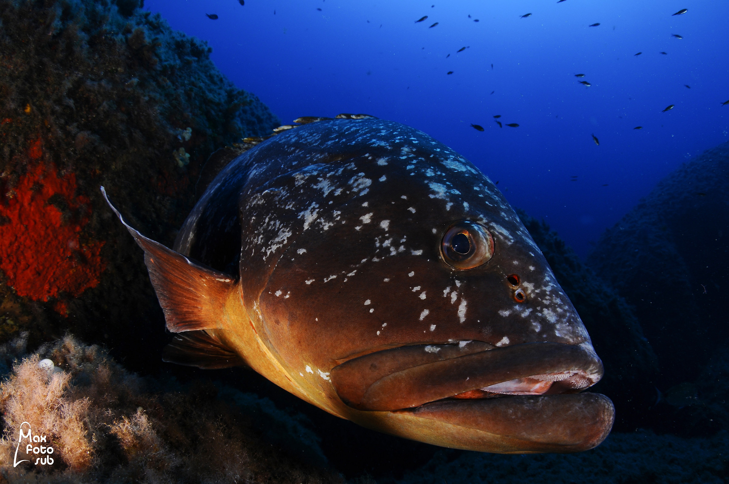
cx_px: 364
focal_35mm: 21
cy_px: 242
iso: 200
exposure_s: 1/200
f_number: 10
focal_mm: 14
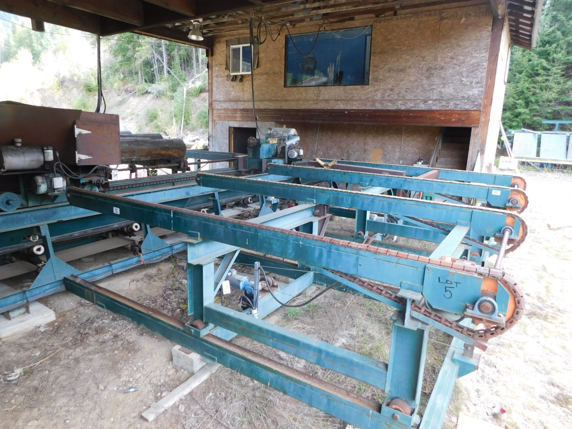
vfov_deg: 58.9
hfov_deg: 73.9
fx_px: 380
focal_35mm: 23
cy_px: 214
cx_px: 286
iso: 125
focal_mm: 4
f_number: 3
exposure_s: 1/50
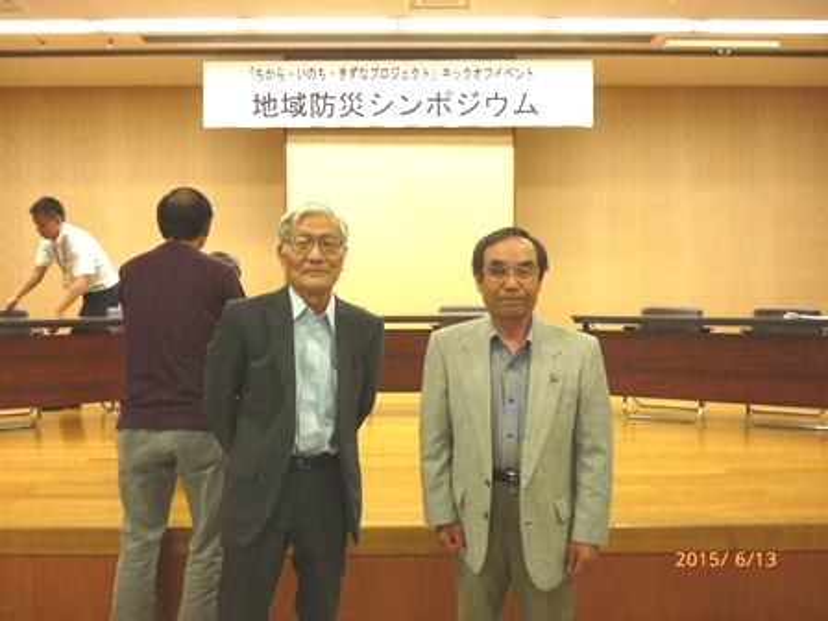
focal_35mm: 28
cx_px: 414
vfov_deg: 49.7
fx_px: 670
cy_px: 310
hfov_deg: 63.4
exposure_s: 1/60
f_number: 3.1
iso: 250
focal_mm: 5
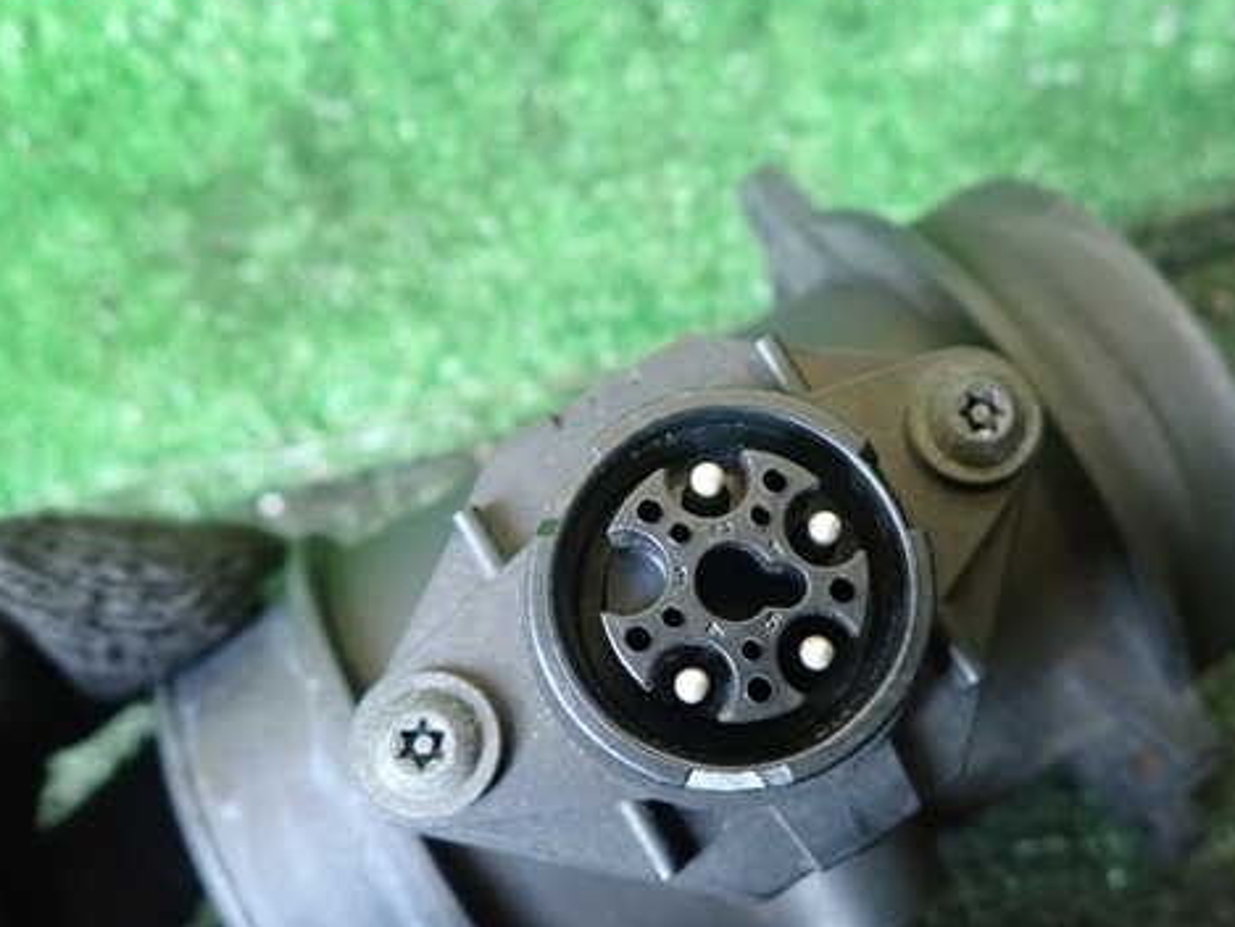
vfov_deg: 44.1
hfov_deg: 56.4
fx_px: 1142
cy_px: 514
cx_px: 737
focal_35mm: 32
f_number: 2
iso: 640
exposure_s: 1/30
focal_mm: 4.5
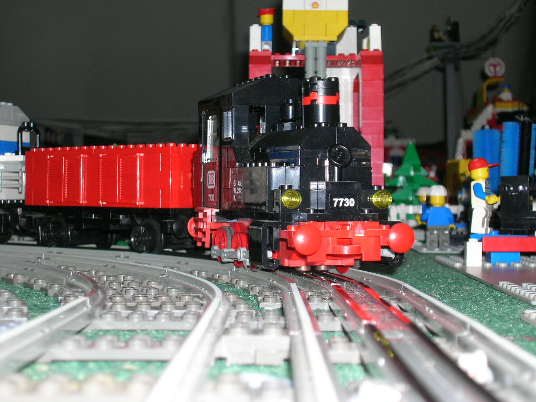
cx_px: 268
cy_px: 201
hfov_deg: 27.8
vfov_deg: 21.0
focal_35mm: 70
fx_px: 1084
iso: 50
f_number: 3.9
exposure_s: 1/60.1
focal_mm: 11.7
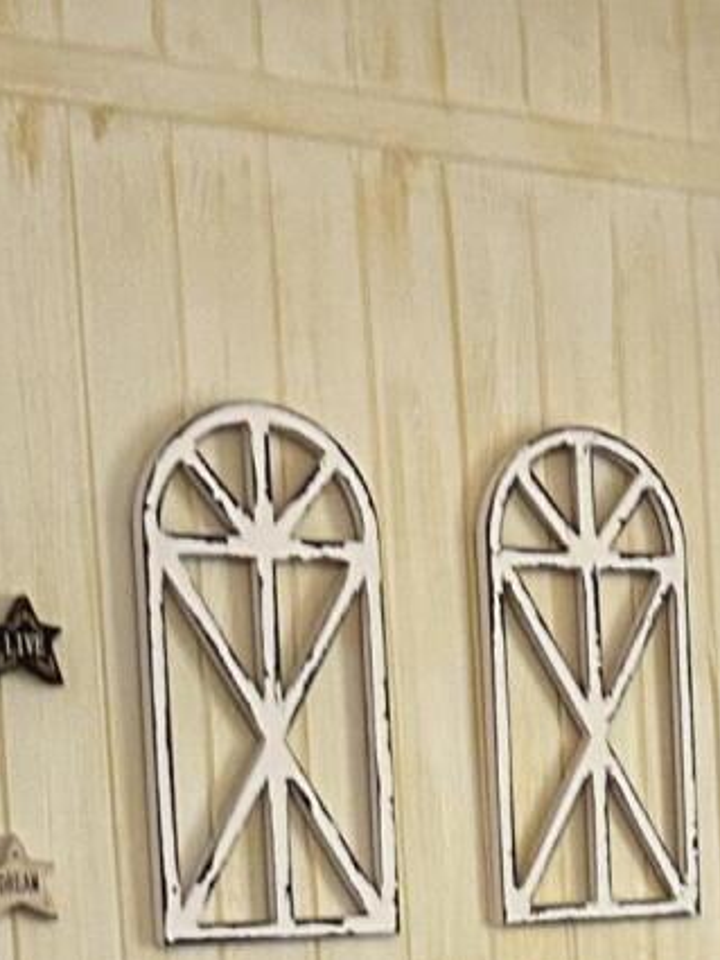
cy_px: 1082
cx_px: 1077
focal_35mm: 113
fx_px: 3132
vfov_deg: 16.8
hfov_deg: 12.5
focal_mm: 6.86
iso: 320
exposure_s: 1/60
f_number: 1.78
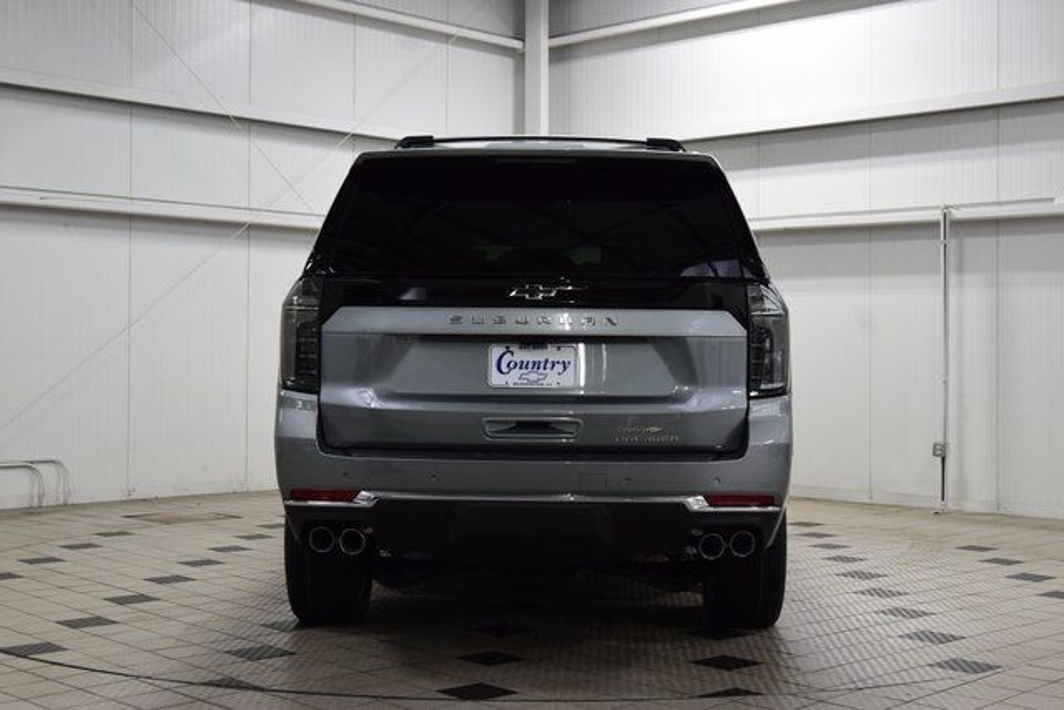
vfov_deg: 26.5
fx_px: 1508
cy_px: 355
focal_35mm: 51
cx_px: 532
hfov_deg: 38.9
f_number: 7.1
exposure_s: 1/60
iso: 1600
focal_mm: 34
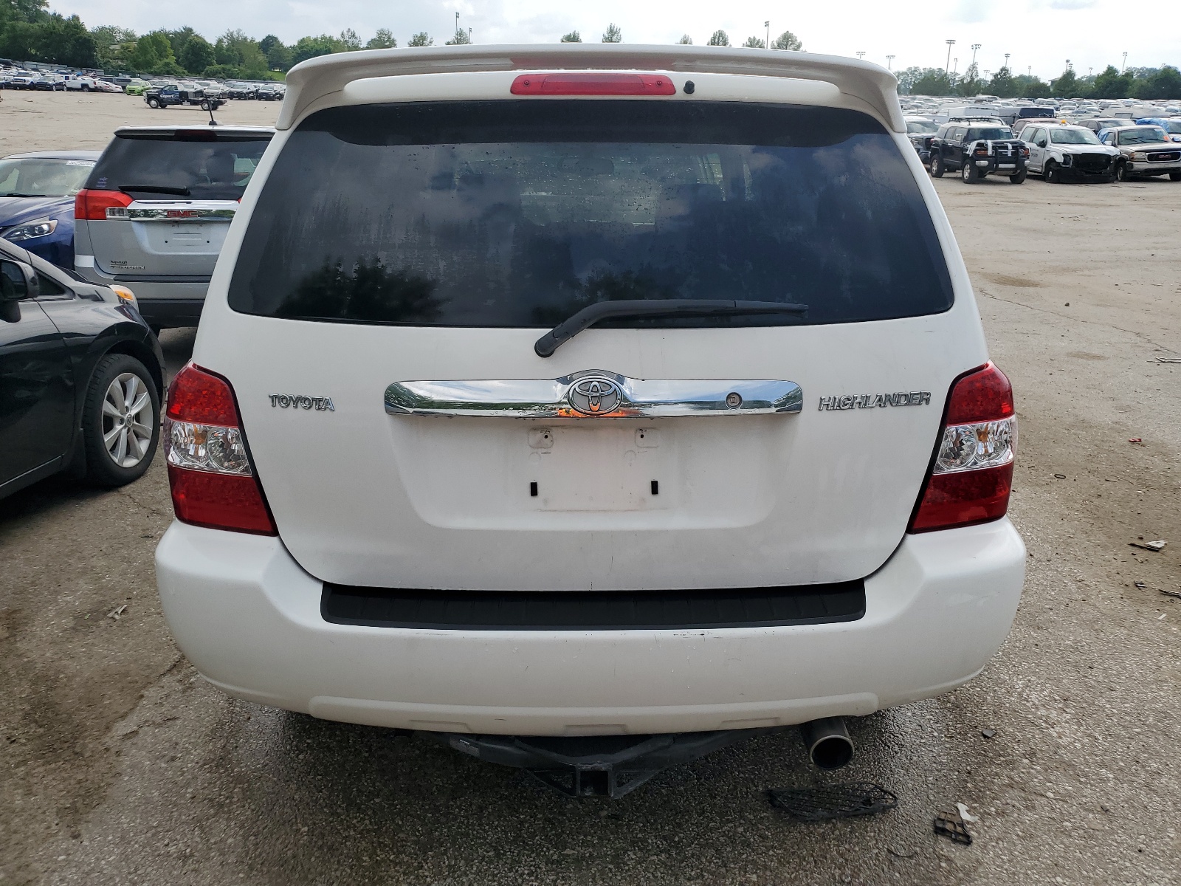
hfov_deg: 67.3
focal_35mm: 26
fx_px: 887
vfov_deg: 53.1
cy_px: 443
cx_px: 590
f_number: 1.5
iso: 50
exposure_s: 1/3333
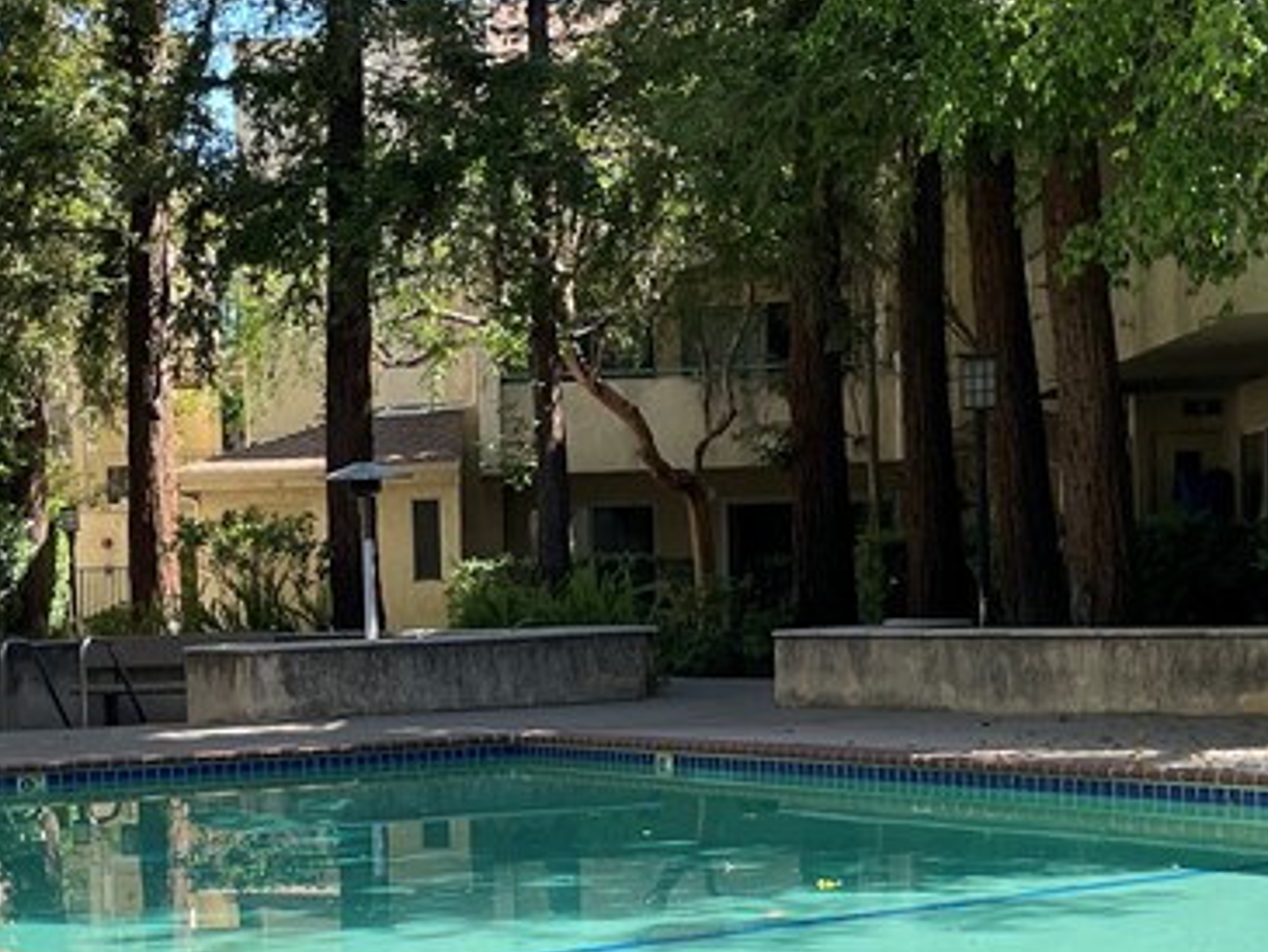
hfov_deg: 26.5
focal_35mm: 73
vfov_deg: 20.0
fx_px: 2675
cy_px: 764
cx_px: 410
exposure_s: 1/1304
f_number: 1.6
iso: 32
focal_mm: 4.2
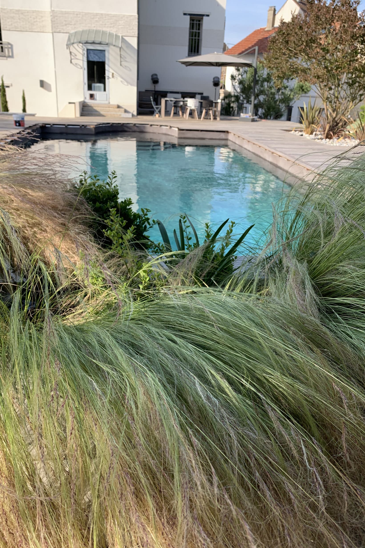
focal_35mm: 28
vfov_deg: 65.5
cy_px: 268
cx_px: 178
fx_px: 426
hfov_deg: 46.4
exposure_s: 1/623
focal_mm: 4.25
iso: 25
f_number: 1.8
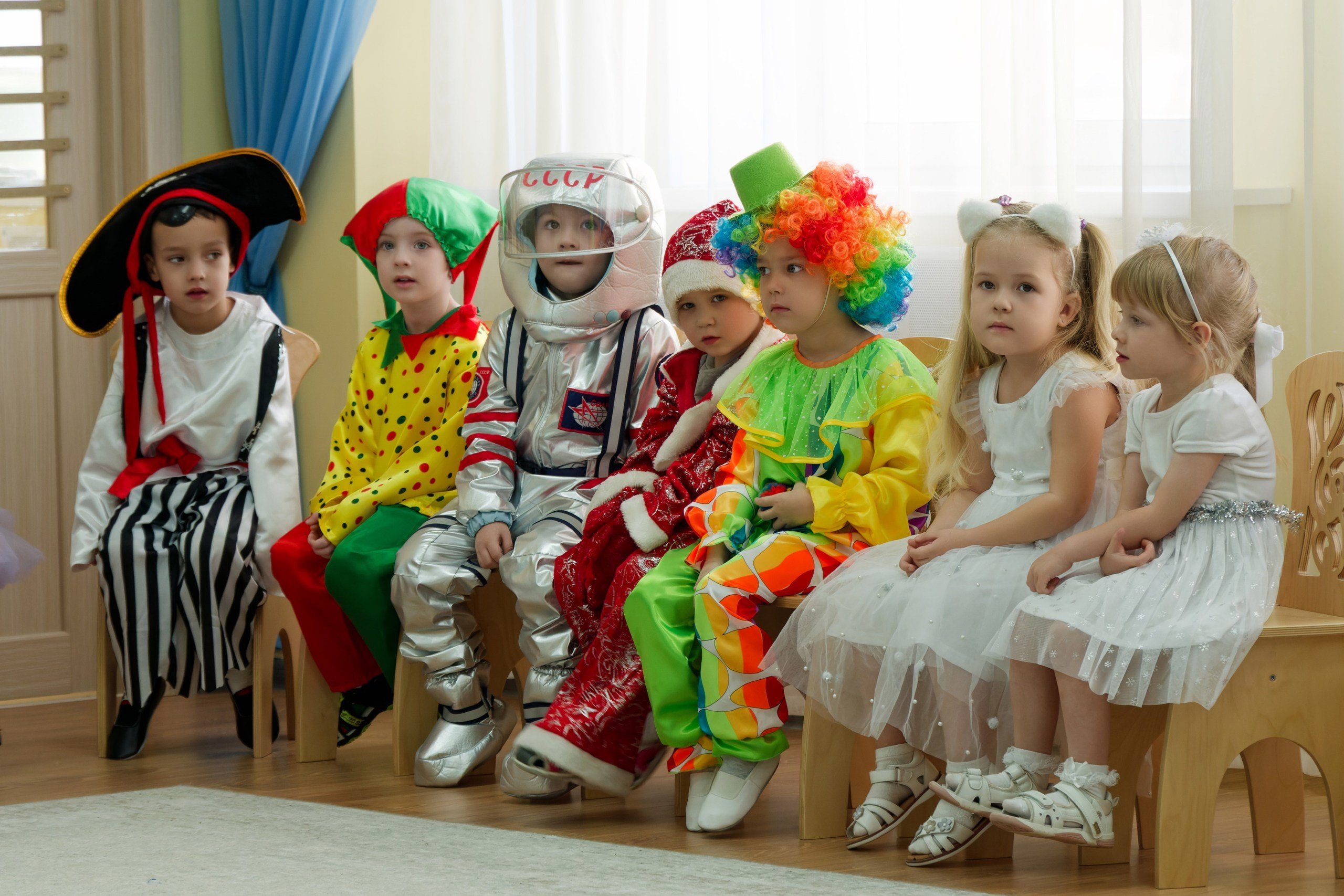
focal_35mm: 124
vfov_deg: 11.1
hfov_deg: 16.5
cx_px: 672
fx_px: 4629
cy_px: 448
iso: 500
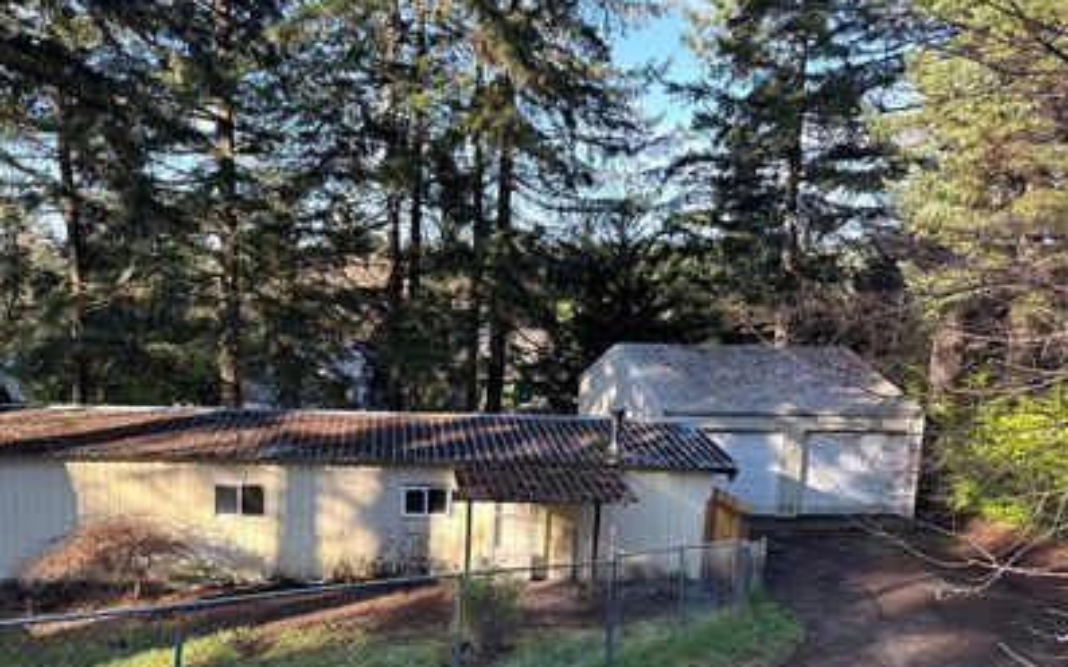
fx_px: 931
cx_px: 479
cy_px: 437
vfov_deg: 39.0
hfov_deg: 59.5
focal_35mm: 32
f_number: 1.78
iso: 100
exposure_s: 1/412
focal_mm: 6.76
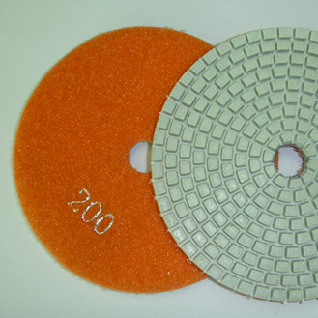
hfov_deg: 35.8
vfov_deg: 36.1
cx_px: 204
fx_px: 488
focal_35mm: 47
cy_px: 162
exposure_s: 1/30
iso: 100
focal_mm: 6.3
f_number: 3.5
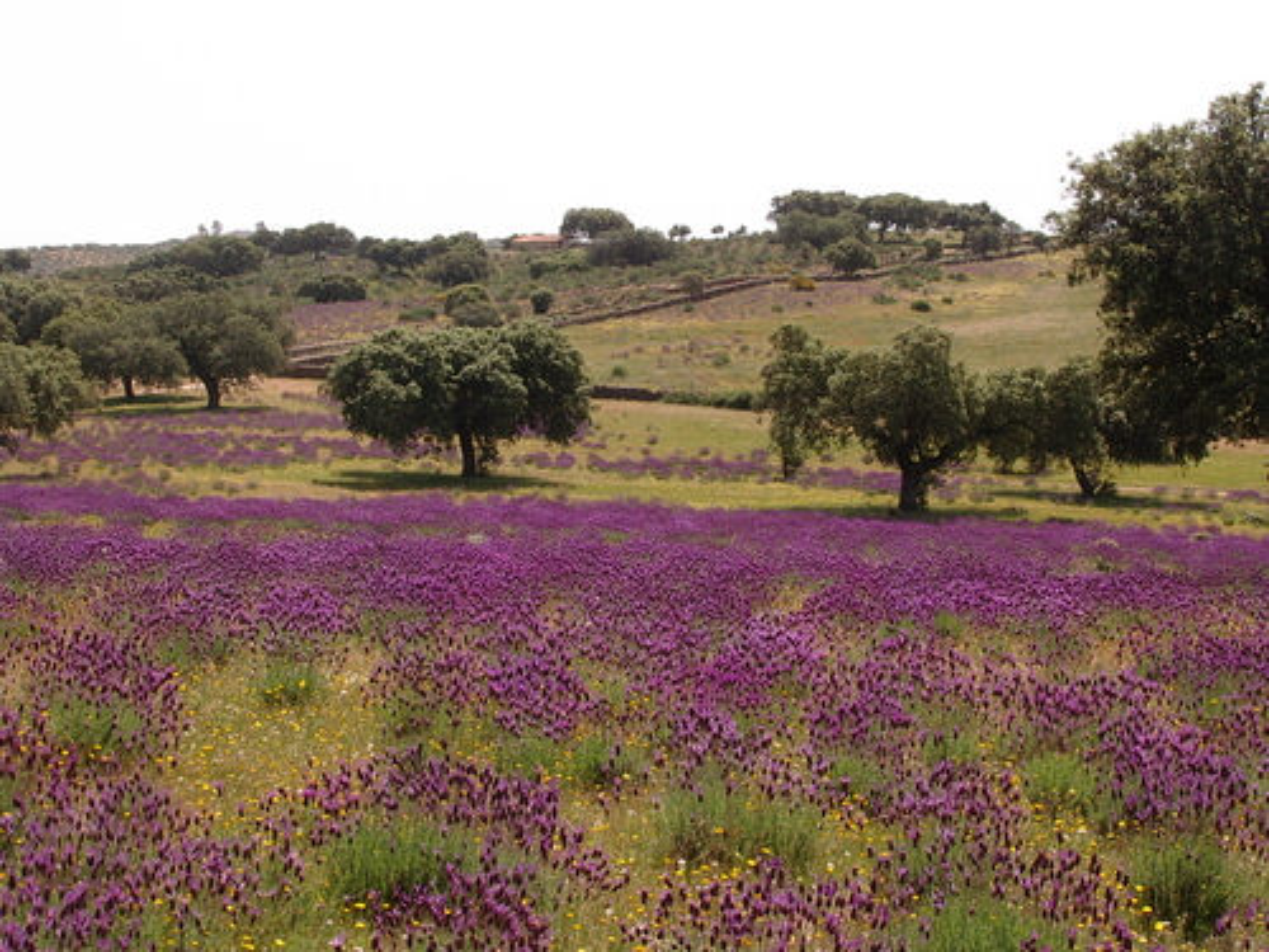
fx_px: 2310
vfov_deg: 23.3
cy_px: 476
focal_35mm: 63
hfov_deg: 30.7
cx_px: 634
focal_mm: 9.6
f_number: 6.2
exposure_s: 1/200
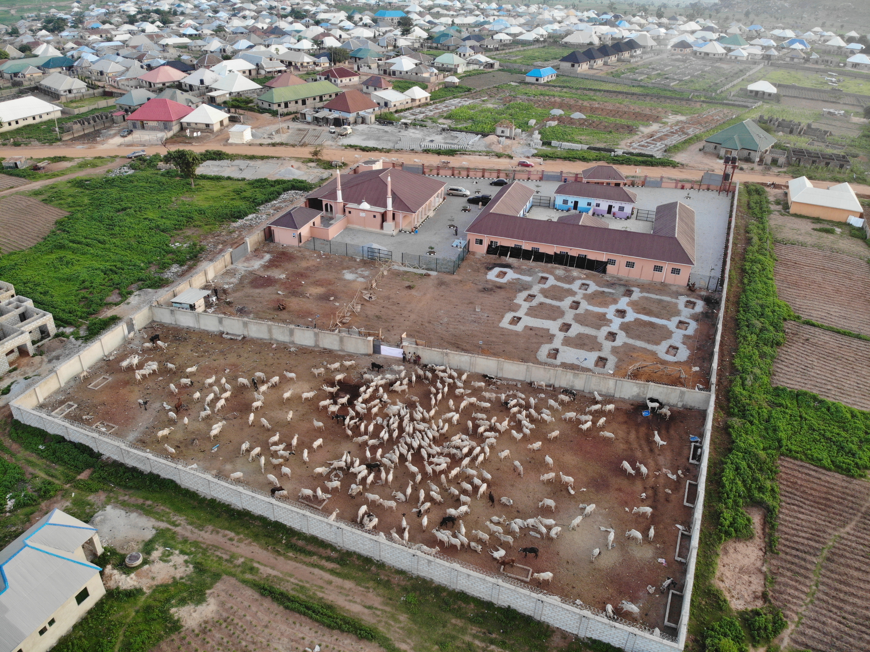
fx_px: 603
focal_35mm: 24
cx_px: 435
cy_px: 326
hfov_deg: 71.6
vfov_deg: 56.8
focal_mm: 4.5
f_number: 2.8
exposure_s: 1/30
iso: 125
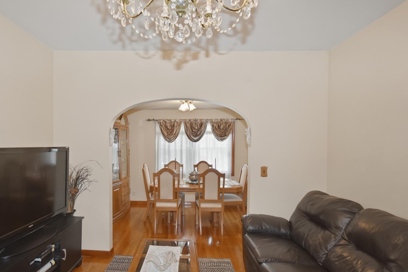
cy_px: 141
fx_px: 204
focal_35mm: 18
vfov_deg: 67.4
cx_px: 170
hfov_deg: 89.2
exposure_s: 1/60
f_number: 4.5
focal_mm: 10
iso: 450
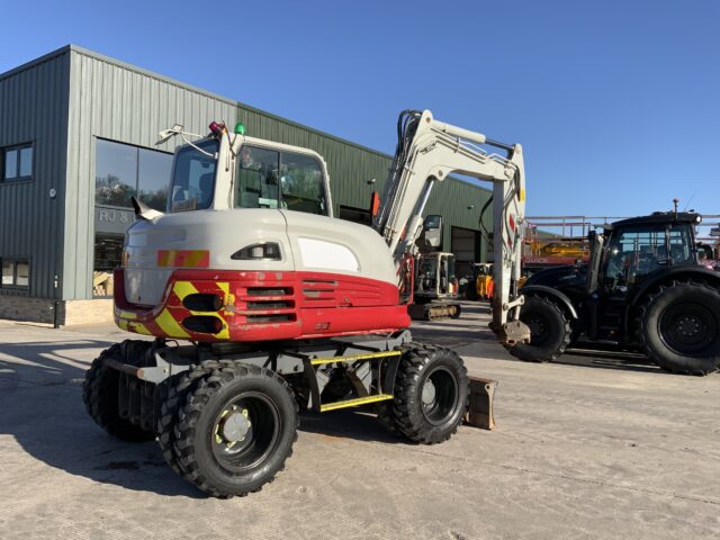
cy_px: 270
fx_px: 603
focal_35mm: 29
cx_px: 360
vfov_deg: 48.2
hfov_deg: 61.7
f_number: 1.8
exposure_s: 1/1675
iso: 16
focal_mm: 3
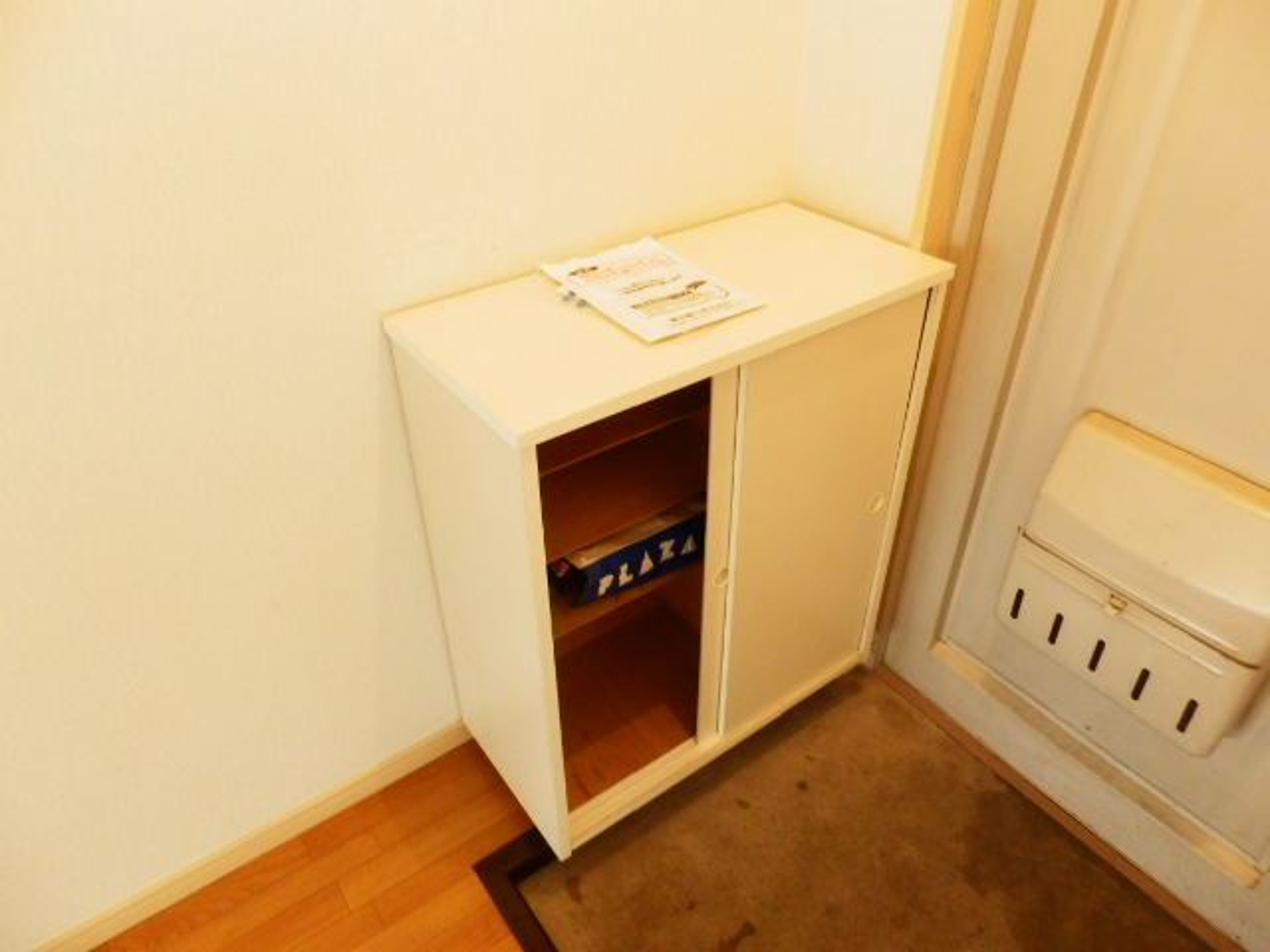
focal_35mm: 24
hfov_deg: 71.6
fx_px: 881
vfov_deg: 56.8
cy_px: 476
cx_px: 635
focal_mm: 4.2
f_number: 3
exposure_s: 1/30
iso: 640
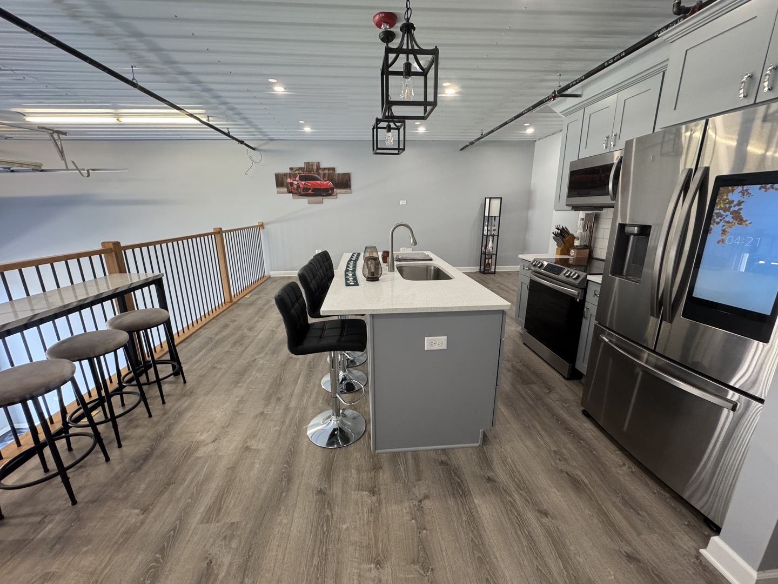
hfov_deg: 102.1
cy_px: 292
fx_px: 315
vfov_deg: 85.7
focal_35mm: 14
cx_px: 389
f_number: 2.2
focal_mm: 2.22
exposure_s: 1/120
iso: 250
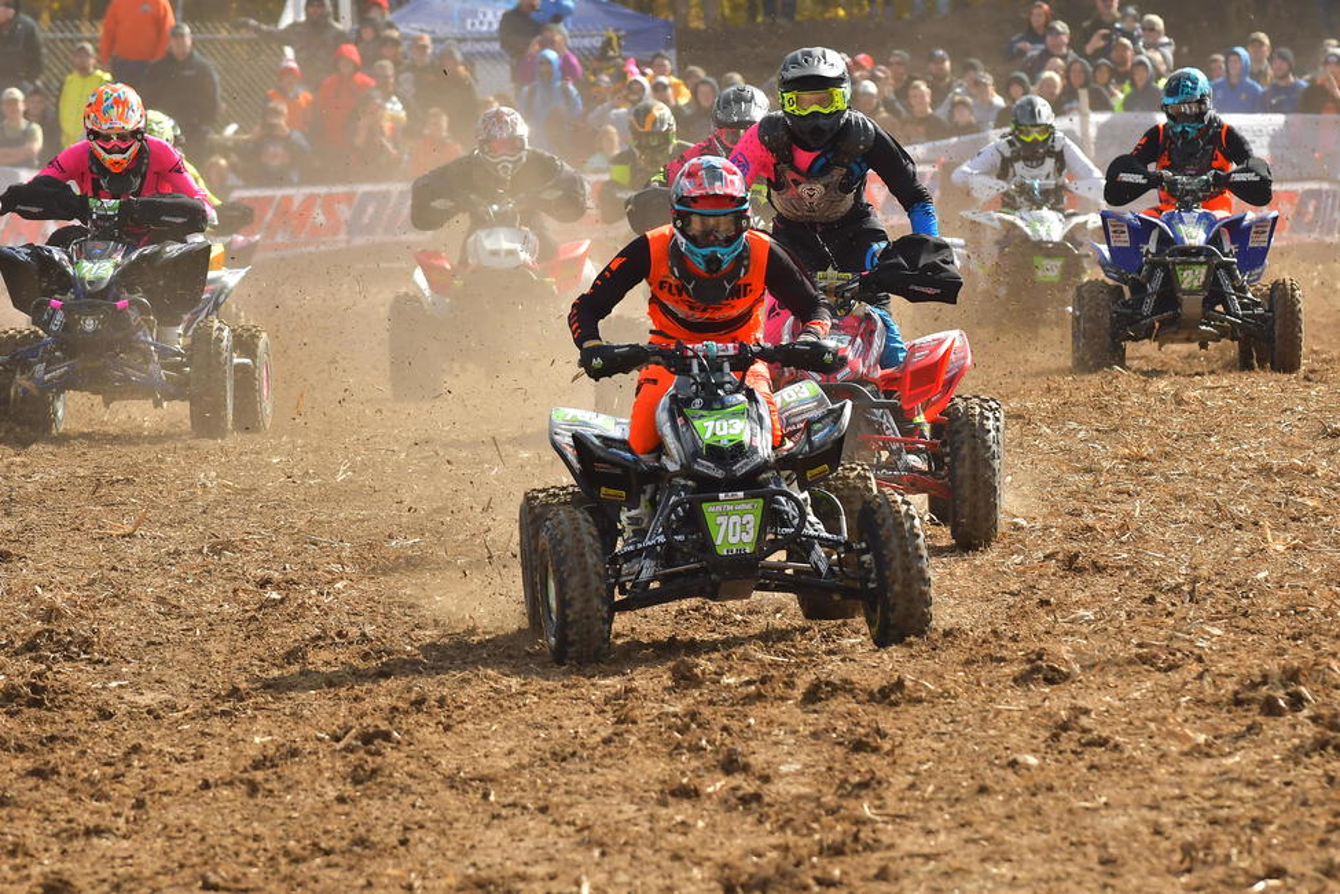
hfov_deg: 5.2
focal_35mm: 400
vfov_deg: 3.4
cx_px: 670
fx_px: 14888
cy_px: 447
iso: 400
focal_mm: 200
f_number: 5.6
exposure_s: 1/1600
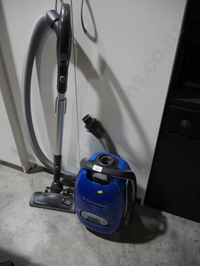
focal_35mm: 28
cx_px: 100
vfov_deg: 63.4
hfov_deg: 49.8
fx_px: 216
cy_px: 133
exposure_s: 1/60
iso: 250
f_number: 3.5
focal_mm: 14
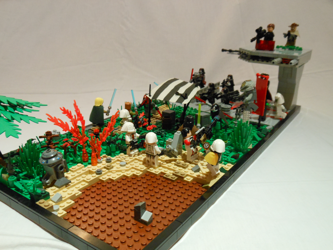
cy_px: 125
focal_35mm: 33
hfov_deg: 55.4
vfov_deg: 42.9
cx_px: 166
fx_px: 317
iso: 400
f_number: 3.5
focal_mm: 6
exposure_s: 1/10
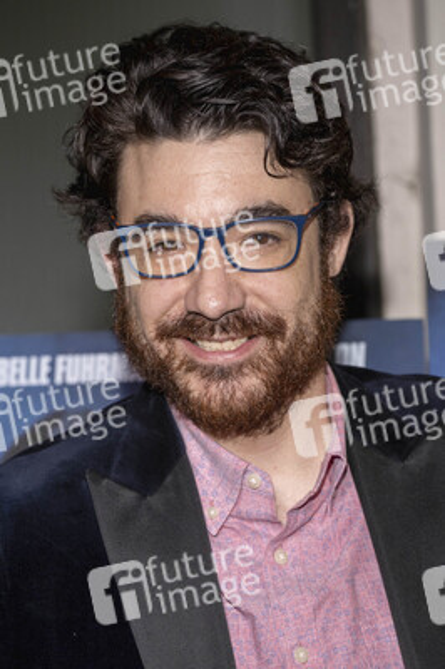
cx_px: 222
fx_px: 2229
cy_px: 334
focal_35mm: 120
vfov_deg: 17.1
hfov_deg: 11.4
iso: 800
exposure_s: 1/200
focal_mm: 120
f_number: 5.6
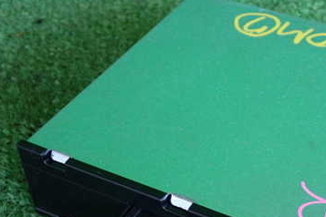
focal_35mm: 77
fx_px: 697
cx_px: 247
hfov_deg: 26.0
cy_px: 157
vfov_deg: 17.6
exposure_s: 1/125
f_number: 2.9
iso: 500
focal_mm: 7.84
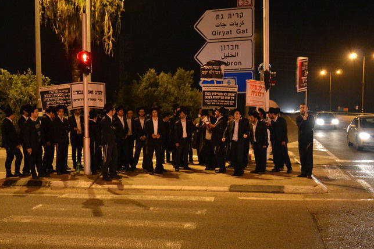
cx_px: 172
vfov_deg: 28.9
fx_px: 484
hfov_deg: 42.2
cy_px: 115
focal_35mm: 47
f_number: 4
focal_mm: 25
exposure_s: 1/15
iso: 2200
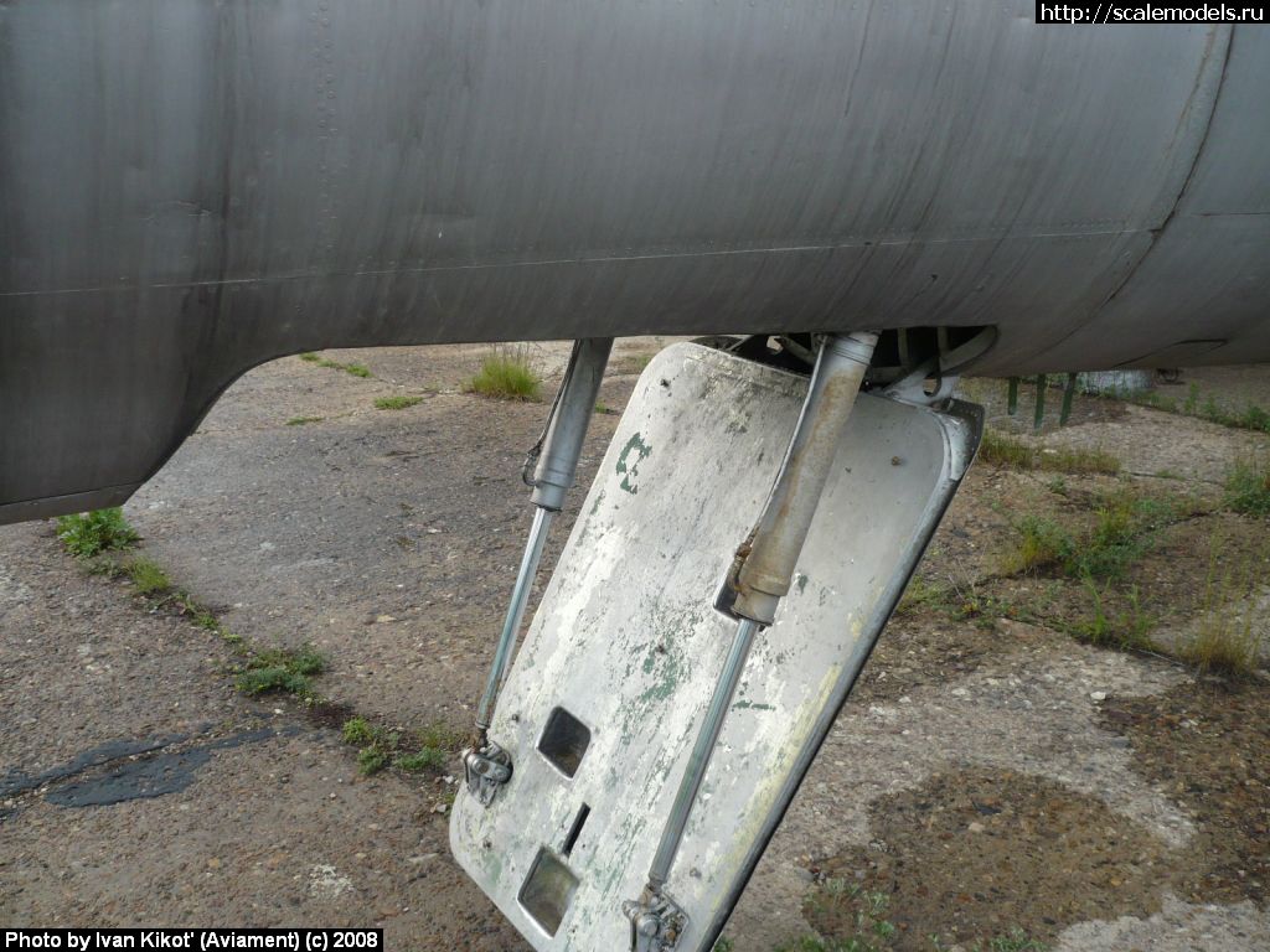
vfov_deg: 40.7
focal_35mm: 35
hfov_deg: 52.6
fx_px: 1284
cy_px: 476
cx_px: 635
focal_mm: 5.8
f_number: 2.8
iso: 100
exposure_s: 1/200
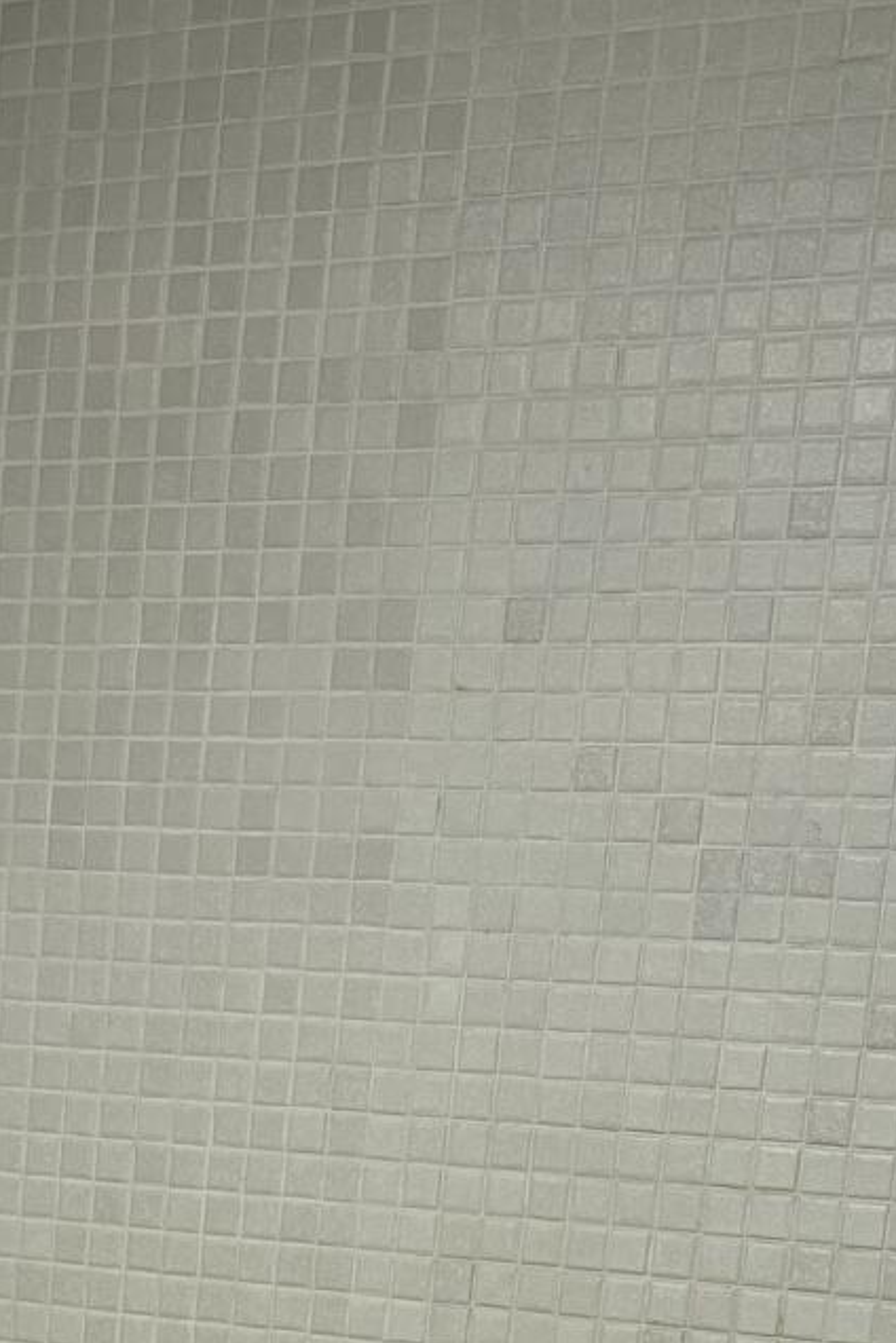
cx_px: 91
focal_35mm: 85
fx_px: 3173
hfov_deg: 15.9
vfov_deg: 21.9
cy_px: 1670
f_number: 1.5
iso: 100
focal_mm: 5.7
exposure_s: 1/120
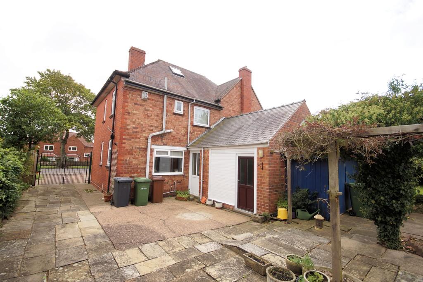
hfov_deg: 100.4
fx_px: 176
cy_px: 141
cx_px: 212
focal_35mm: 15
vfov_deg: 77.3
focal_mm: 10
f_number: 5.6
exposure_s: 1/125
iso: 100
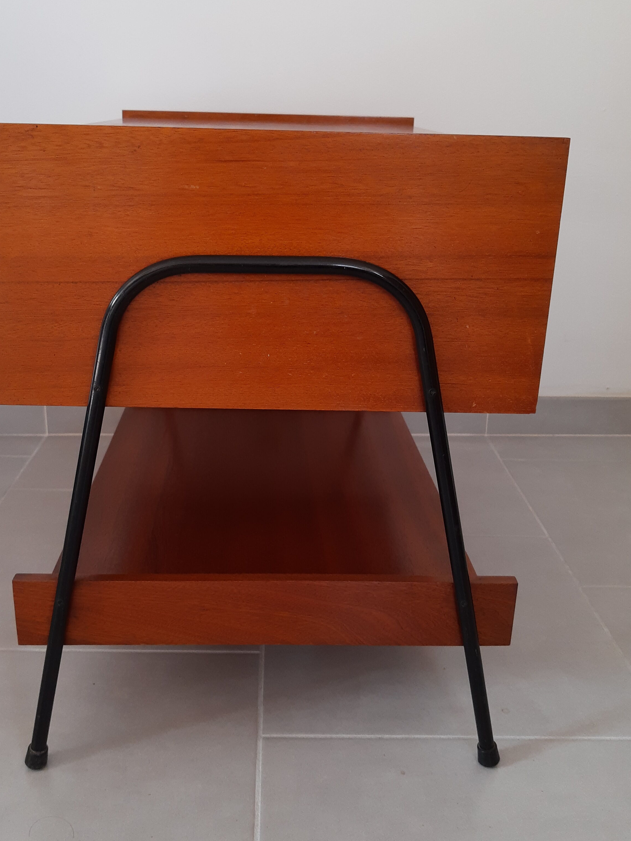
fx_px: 826
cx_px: 282
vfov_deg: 53.9
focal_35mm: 34
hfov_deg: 41.7
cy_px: 392
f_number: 1.7
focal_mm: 4.75
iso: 70
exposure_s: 1/120
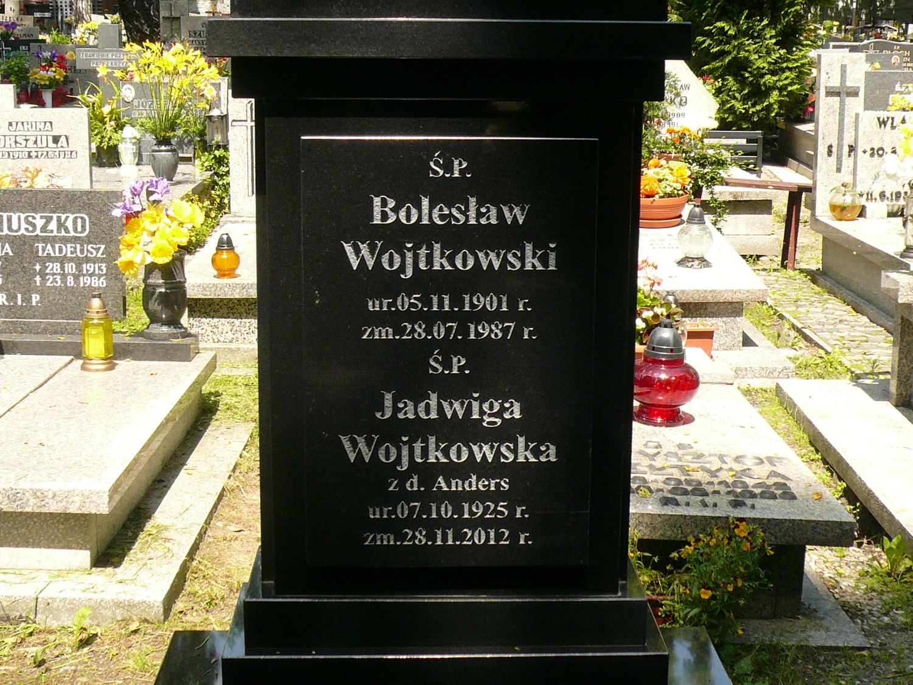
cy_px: 342
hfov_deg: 32.7
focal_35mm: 59
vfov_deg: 24.8
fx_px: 1556
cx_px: 456
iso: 100
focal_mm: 6.4
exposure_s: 1/400
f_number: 3.2
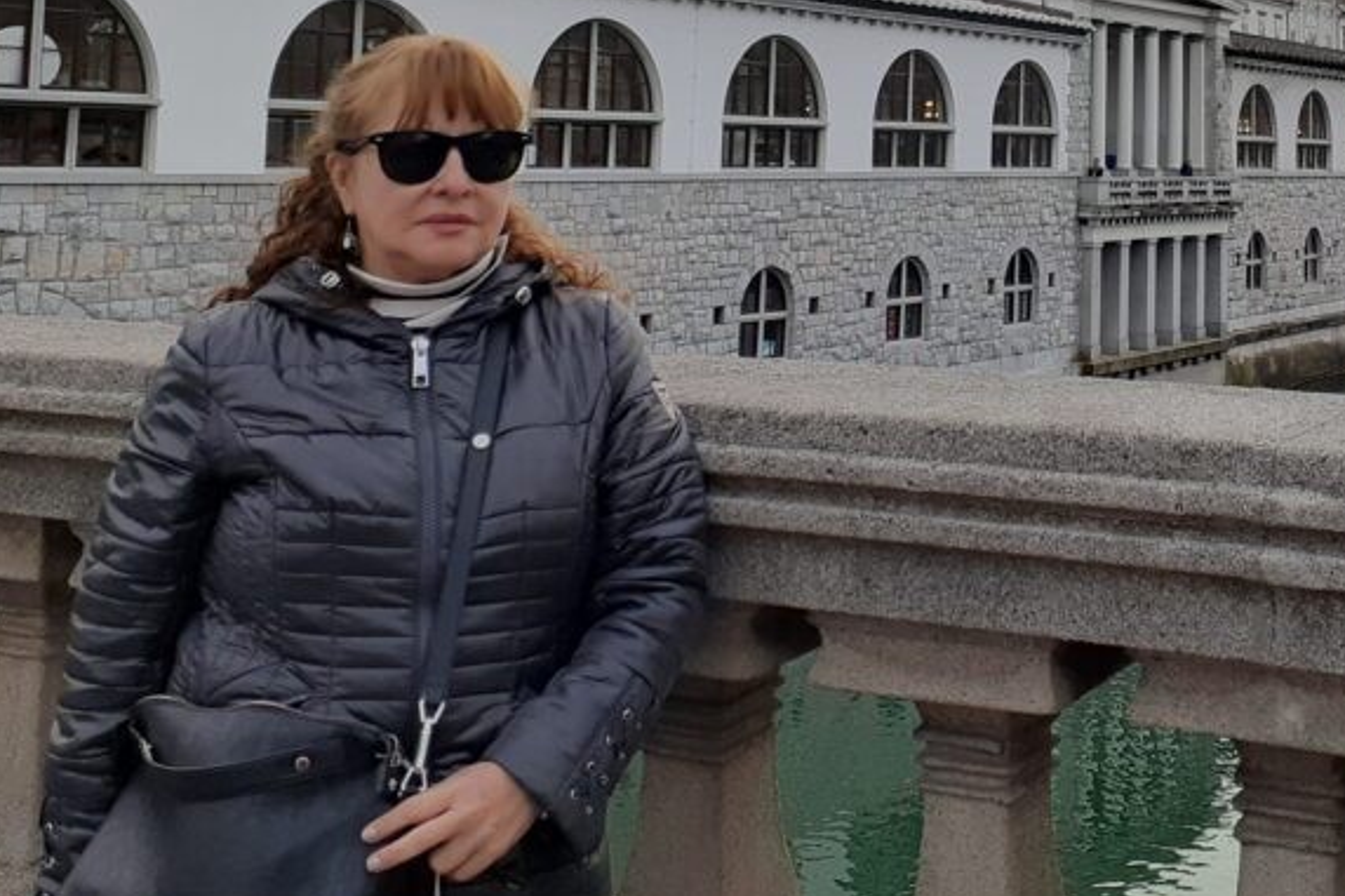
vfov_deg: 24.2
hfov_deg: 36.1
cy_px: -38
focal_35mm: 53
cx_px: 1108
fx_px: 1979
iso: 40
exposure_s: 1/1030
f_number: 1.9
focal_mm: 3.6
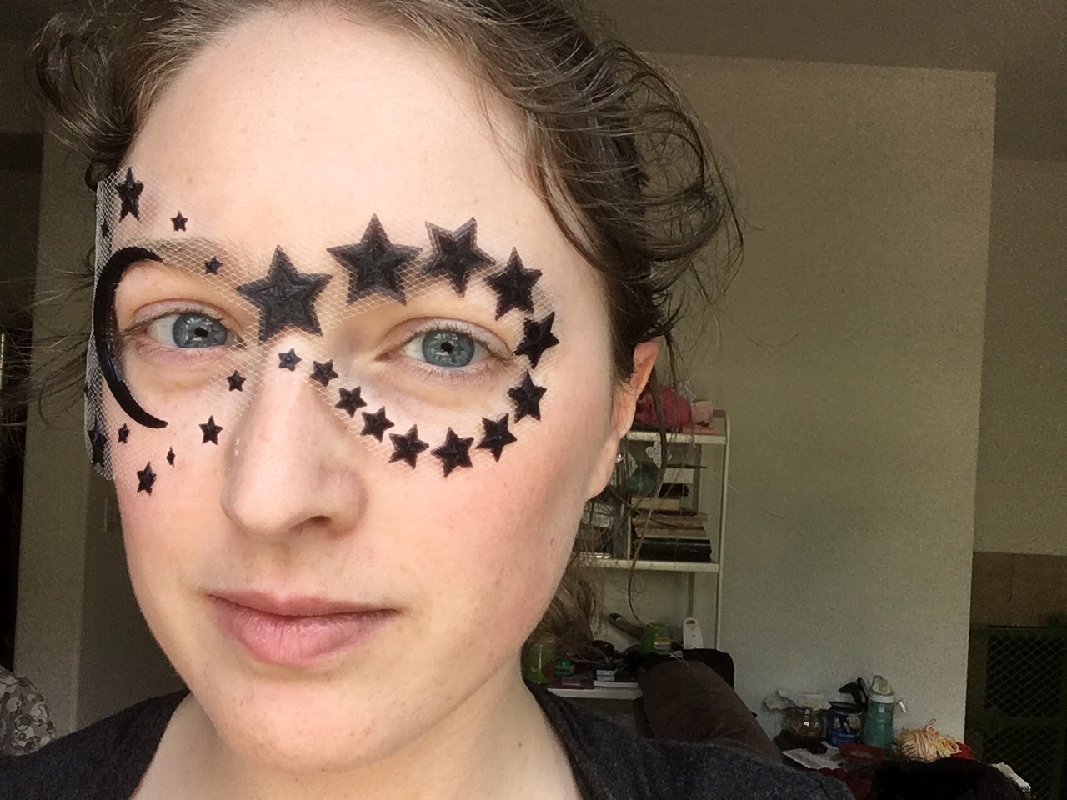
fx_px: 956
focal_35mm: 31
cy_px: 400
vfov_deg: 45.4
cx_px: 534
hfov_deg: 58.4
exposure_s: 1/120
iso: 64
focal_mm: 2.15
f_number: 2.4
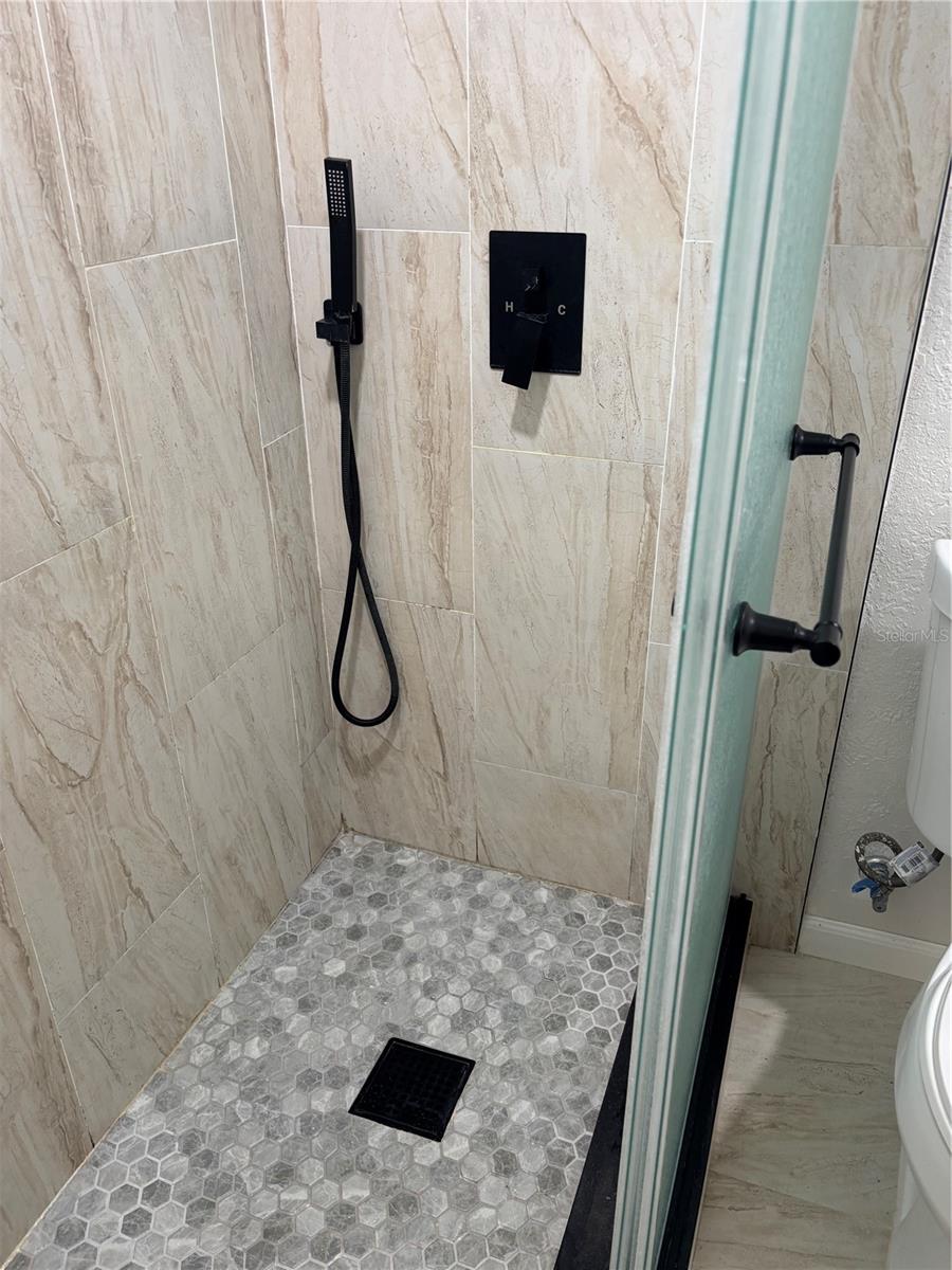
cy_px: 635
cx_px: 476
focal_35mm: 26
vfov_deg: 67.3
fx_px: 953
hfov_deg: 53.1
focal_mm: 5.96
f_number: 1.6
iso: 125
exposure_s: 1/60
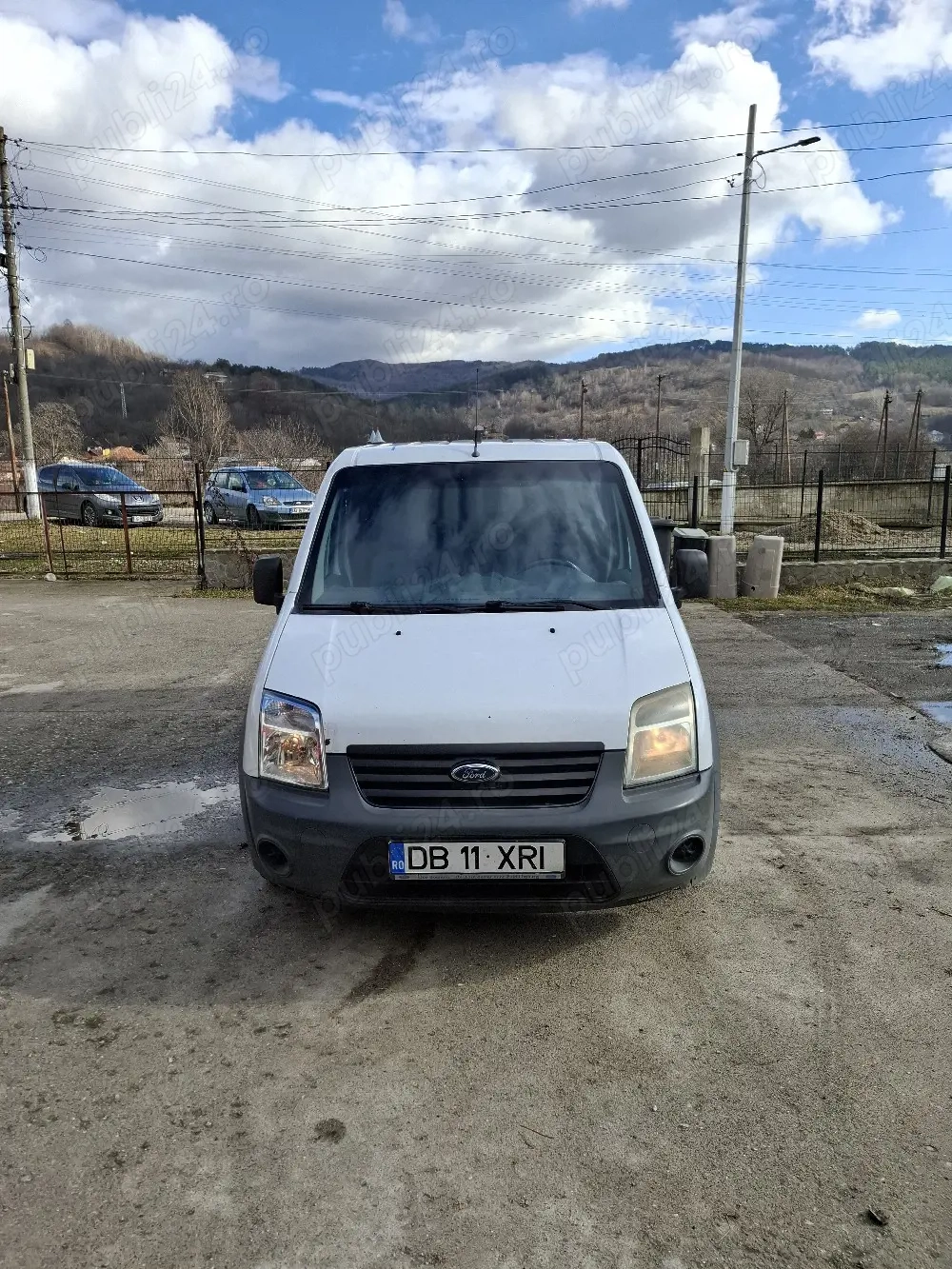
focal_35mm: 23
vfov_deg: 73.9
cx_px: 476
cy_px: 634
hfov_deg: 58.9
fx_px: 843
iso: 50
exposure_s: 1/2000
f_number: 1.8
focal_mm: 5.54
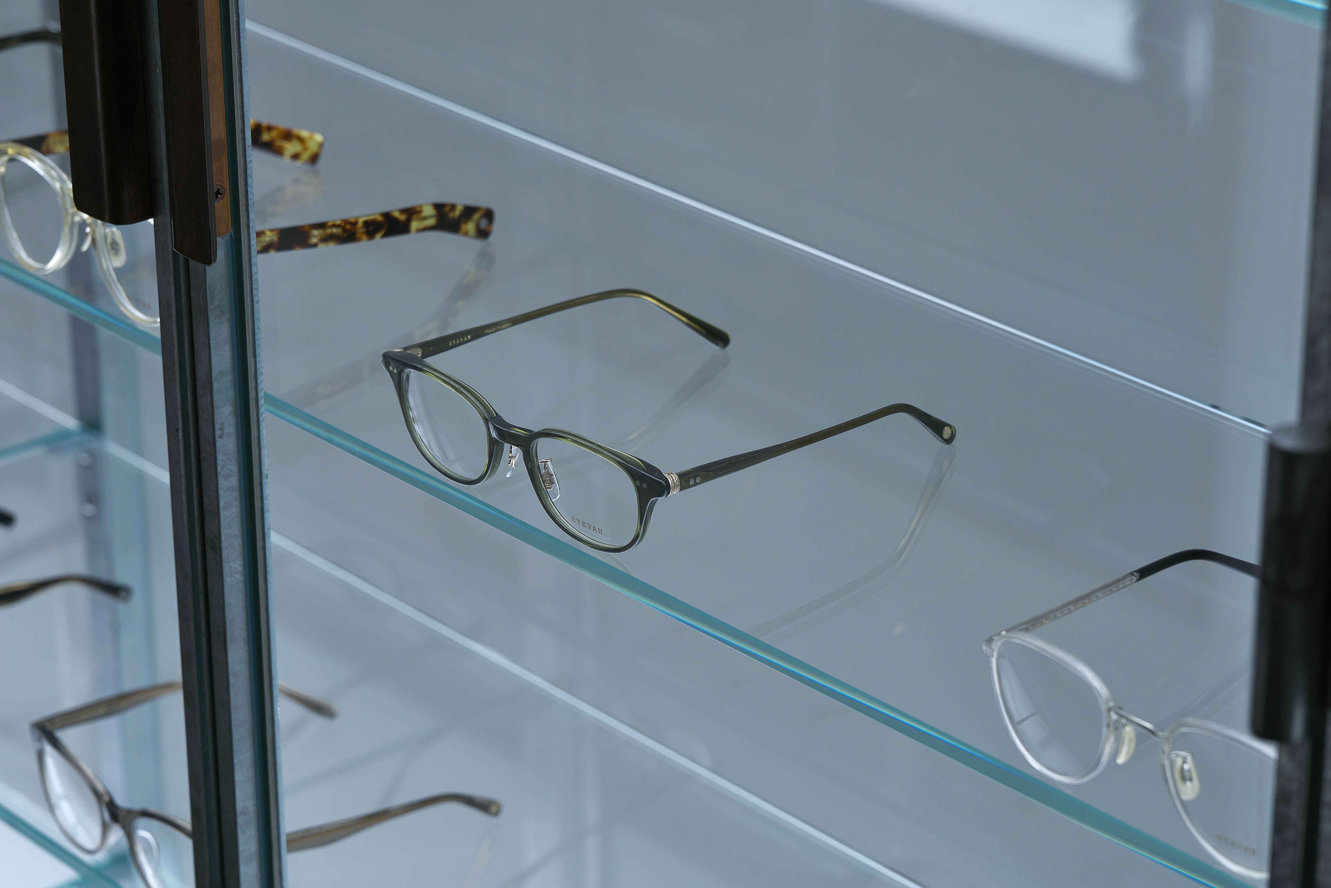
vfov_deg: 13.0
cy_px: 444
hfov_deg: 19.5
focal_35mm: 105
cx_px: 666
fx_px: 3882
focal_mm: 70
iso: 100
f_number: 6.3
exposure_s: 1/100
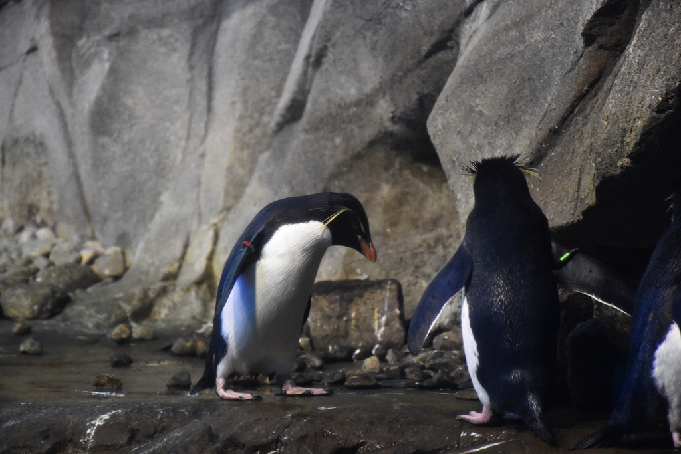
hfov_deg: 13.7
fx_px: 2838
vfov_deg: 9.2
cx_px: 340
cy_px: 227
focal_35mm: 150
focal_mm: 100
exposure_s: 1/60
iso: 2000
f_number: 5.6
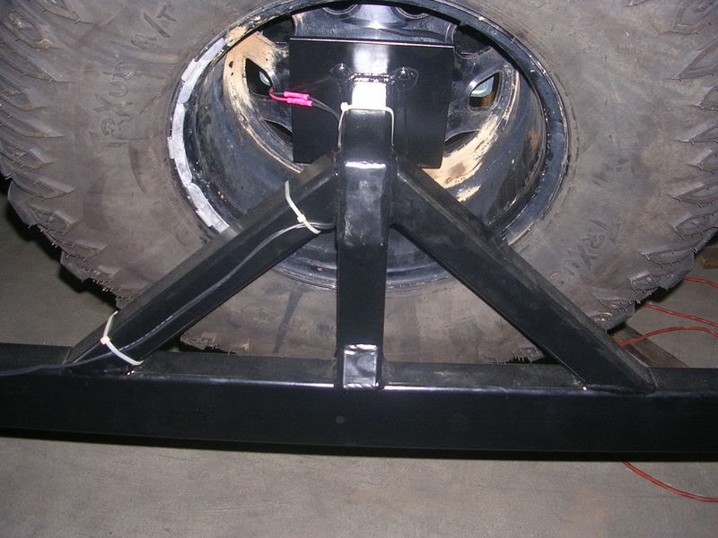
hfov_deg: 49.0
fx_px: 788
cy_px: 269
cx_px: 359
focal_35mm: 38
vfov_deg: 37.7
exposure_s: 1/60.1
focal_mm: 5.8
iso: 108
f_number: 2.8
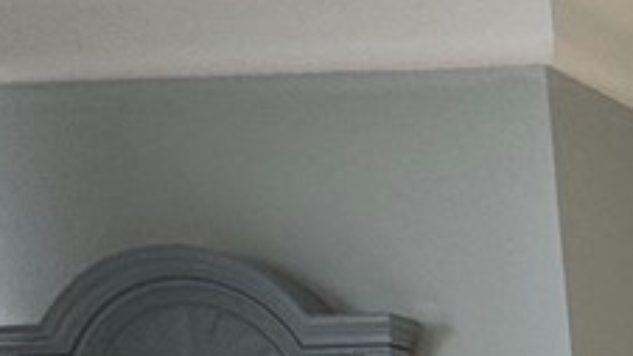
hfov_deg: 12.4
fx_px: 1812
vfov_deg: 9.8
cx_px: 1737
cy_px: 866
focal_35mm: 108
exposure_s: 1/99
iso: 40
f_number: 2.2
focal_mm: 2.22
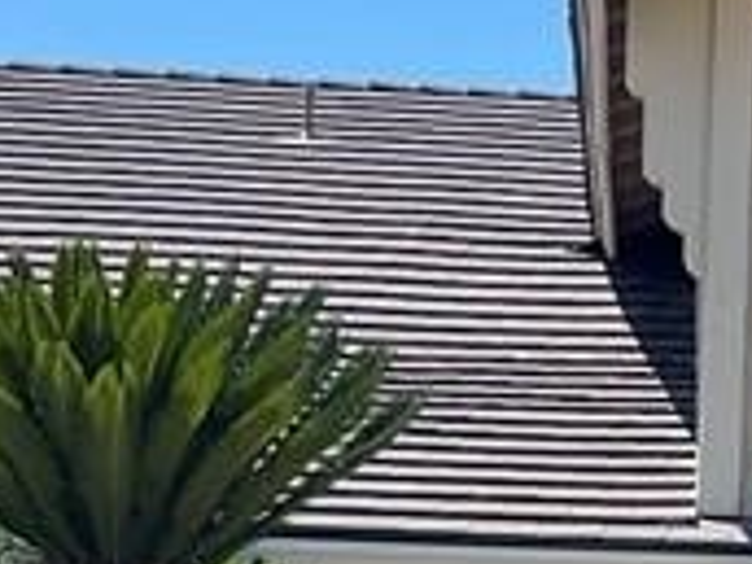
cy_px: 516
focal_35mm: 155
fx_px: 3367
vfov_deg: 9.5
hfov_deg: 12.4
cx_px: 957
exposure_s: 1/3559
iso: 32
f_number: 1.6
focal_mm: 5.1
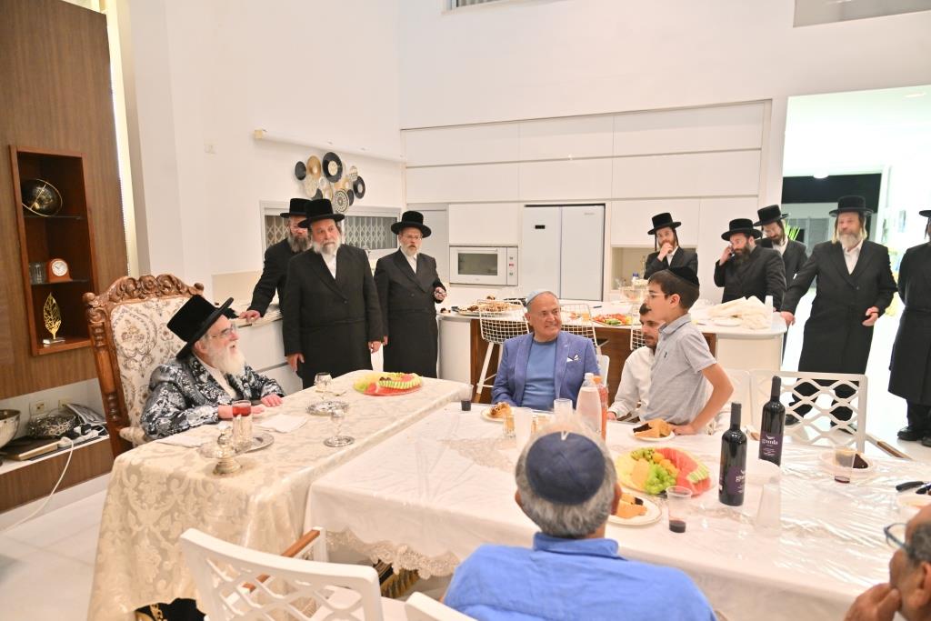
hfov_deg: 73.7
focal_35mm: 24
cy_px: 310
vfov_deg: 53.1
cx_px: 466
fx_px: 621
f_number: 4
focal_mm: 24
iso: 1600
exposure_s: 1/160
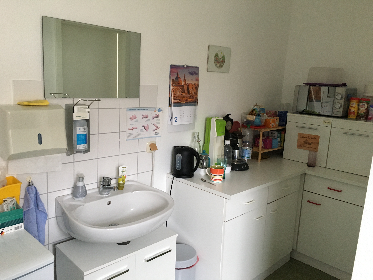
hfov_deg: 61.7
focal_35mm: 29
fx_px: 312
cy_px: 140
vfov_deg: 48.2
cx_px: 186
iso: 200
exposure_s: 1/33
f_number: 2.2
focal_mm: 4.15
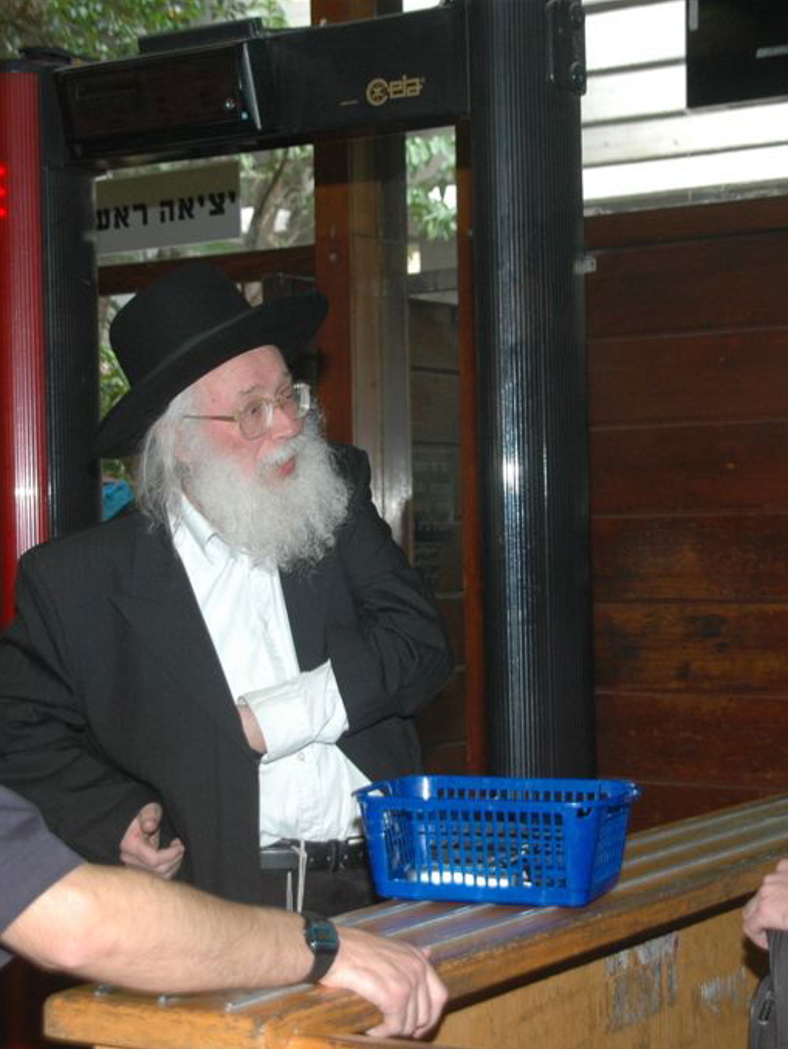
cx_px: 348
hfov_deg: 17.0
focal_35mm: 87
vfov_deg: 22.5
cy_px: 525
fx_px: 2639
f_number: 4.8
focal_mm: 40
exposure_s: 1/60
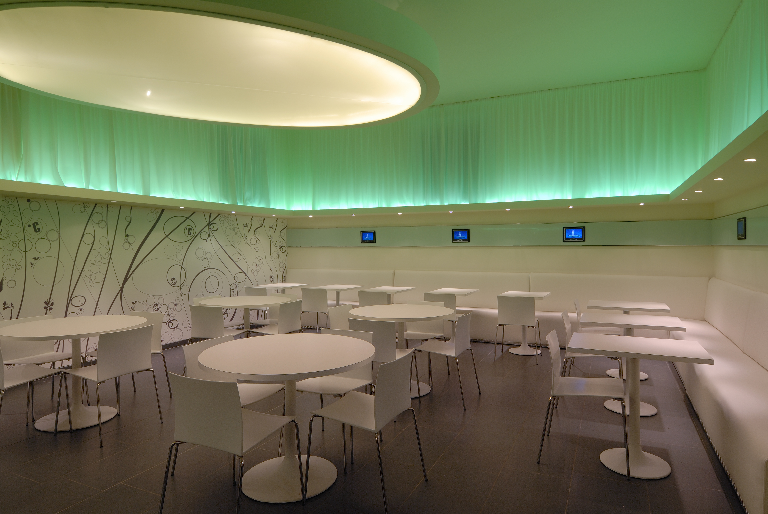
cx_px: 384
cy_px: 257
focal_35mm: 21
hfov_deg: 81.1
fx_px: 449
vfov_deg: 59.6
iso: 100
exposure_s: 1/1.6
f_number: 9
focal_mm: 14
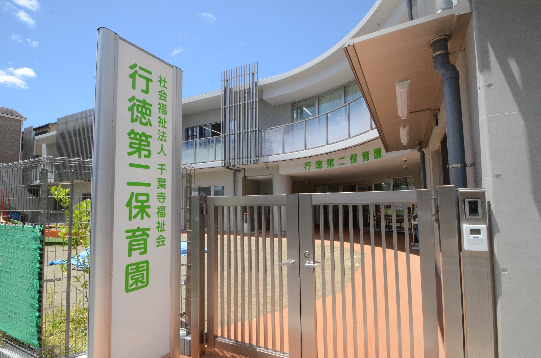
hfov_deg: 90.1
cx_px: 270
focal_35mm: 18
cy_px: 179
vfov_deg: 67.1
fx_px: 270
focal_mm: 12
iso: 2500
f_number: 16
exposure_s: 1/800
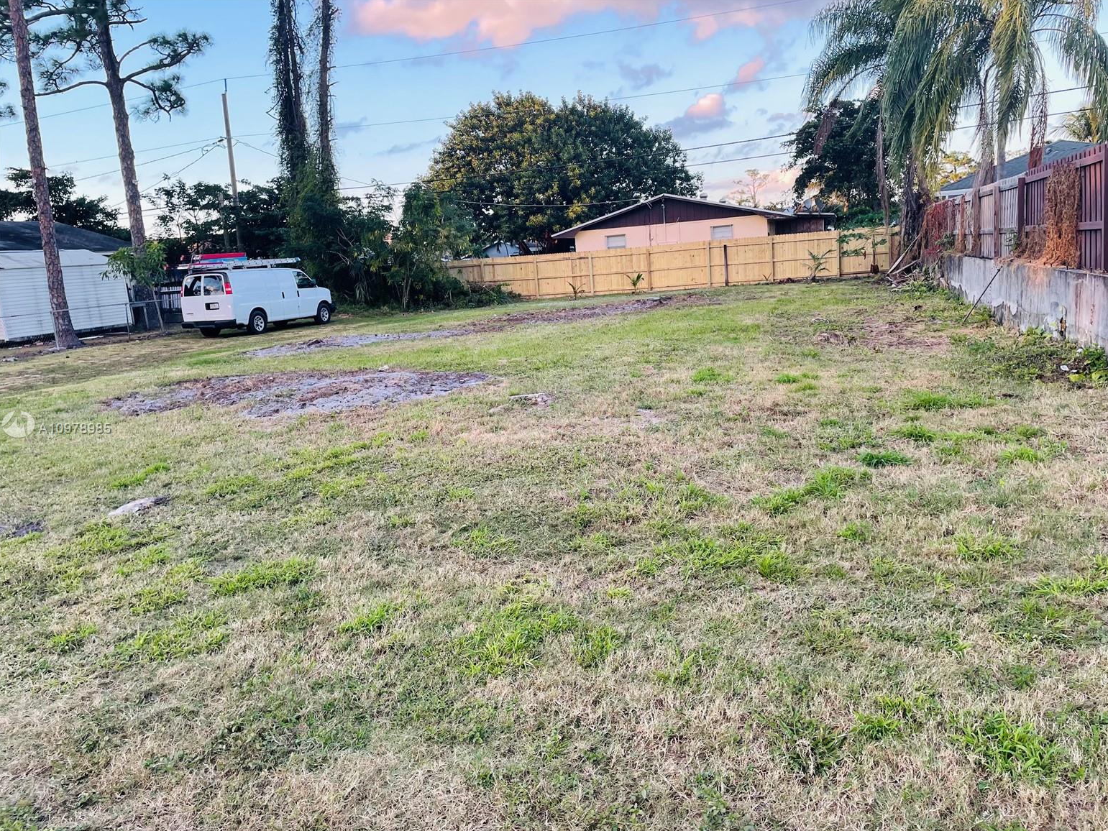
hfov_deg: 65.3
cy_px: 429
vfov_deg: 51.4
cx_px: 572
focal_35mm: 27
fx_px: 864
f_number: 1.6
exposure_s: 1/121
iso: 40
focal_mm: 4.2
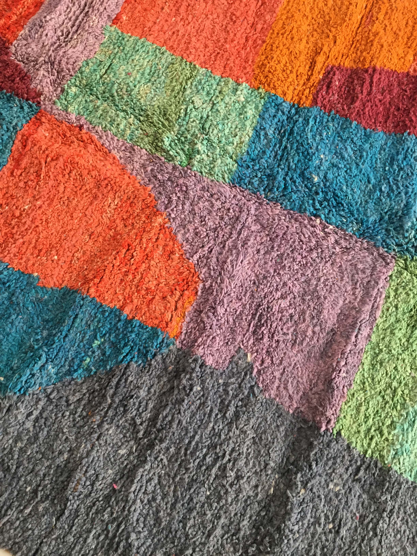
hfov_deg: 48.2
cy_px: 278
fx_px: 466
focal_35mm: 29
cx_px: 208
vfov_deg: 61.7
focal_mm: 4.15
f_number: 2.2
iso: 64
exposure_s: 1/33
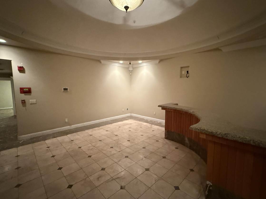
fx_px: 123
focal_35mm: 16
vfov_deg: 78.1
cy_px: 99
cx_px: 133
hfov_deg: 94.5
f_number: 2.2
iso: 1000
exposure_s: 1/40
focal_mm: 2.22
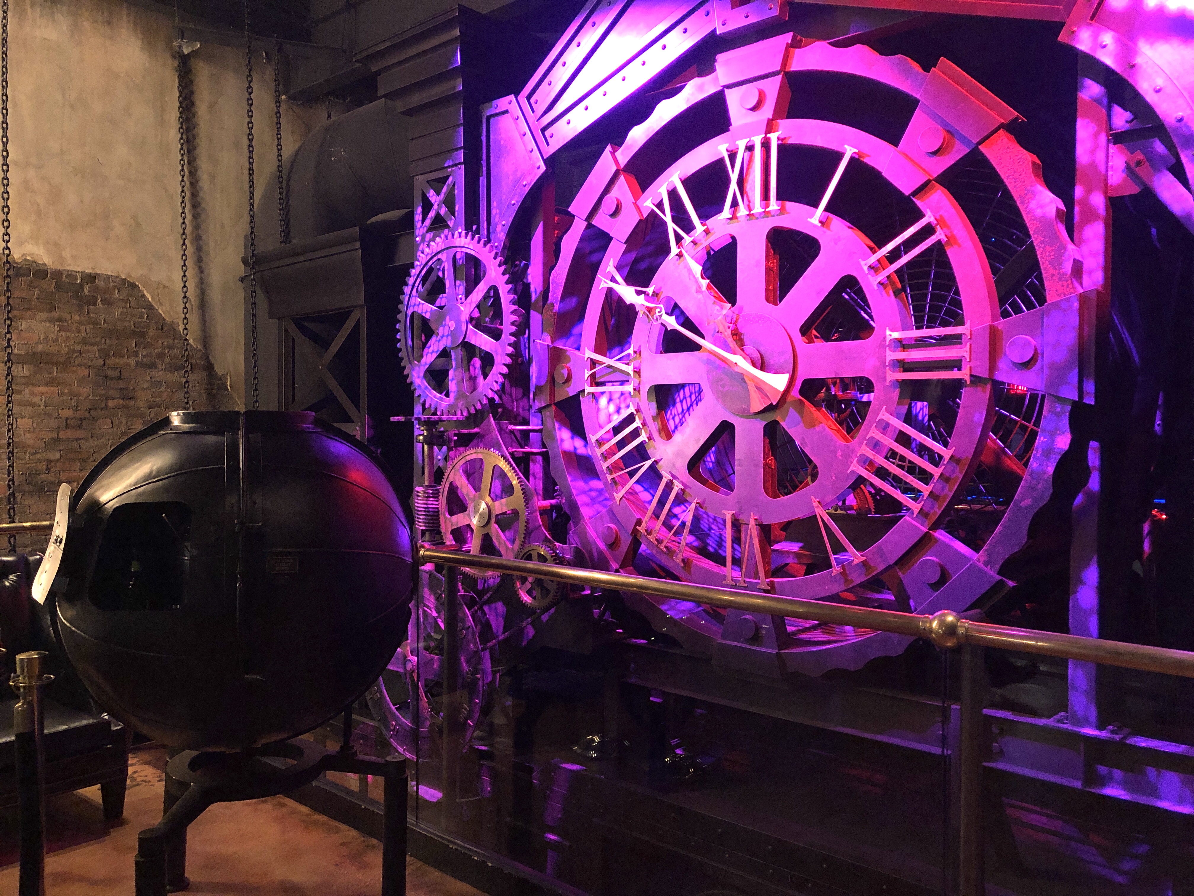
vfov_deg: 49.7
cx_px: 597
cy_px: 448
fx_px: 966
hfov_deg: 63.4
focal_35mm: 28
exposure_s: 1/9
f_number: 1.8
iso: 100
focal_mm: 3.99
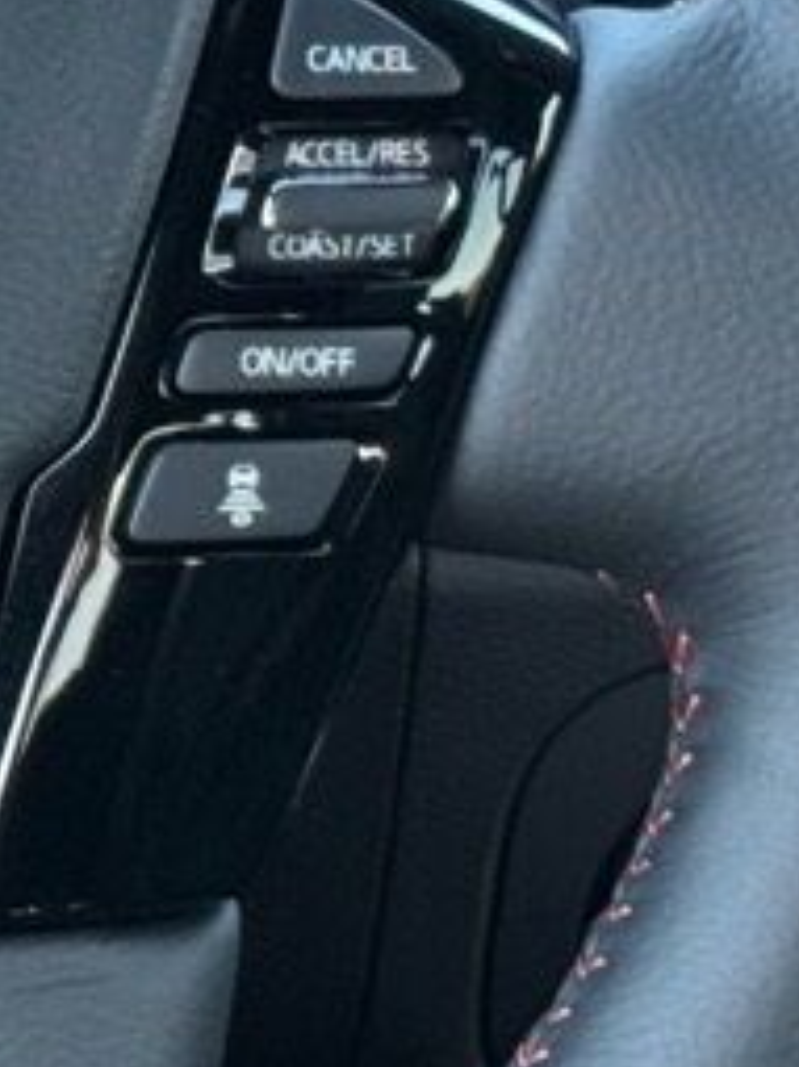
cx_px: -740
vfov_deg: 10.2
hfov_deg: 7.4
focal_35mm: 193
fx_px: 5945
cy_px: 167
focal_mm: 6.76
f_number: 1.78
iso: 100
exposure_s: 1/95
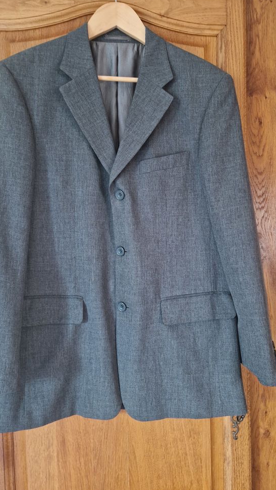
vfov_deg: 71.9
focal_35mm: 26
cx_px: 149
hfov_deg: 44.3
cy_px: 239
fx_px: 338
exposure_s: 1/25
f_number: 1.8
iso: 640
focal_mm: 5.4
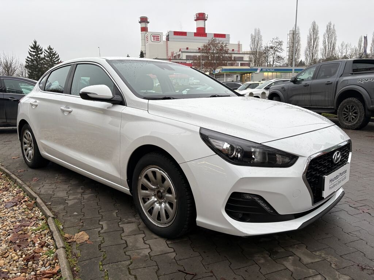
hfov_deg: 67.3
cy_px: 140
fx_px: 281
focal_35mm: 26
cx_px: 187
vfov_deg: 53.1
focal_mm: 5.96
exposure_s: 1/122
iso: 100
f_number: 1.6
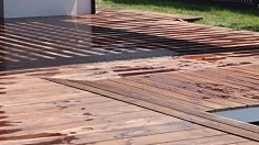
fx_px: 714
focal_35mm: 104
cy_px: -109
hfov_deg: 18.1
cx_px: -142
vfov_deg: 10.9
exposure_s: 1/1845
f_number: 1.8
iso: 20
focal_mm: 4
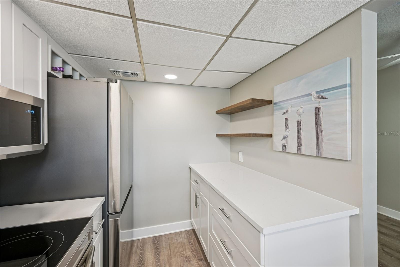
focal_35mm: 14
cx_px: 200
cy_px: 134
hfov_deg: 104.3
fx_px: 156
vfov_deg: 81.2
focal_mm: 14
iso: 400
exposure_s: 1/20
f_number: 8
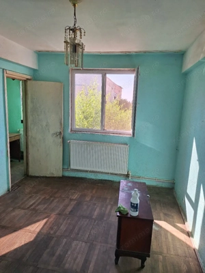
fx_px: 182
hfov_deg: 58.9
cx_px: 102
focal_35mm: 23
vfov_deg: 73.9
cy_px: 136
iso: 40
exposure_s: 1/370
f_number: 1.8
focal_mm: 5.54
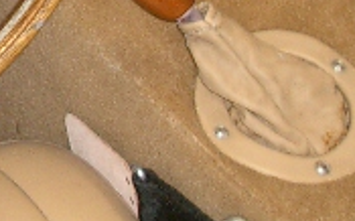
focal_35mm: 136
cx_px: -120
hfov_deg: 14.7
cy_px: -83
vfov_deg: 9.4
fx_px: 1315
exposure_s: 1/40
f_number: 2.6
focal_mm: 5.8
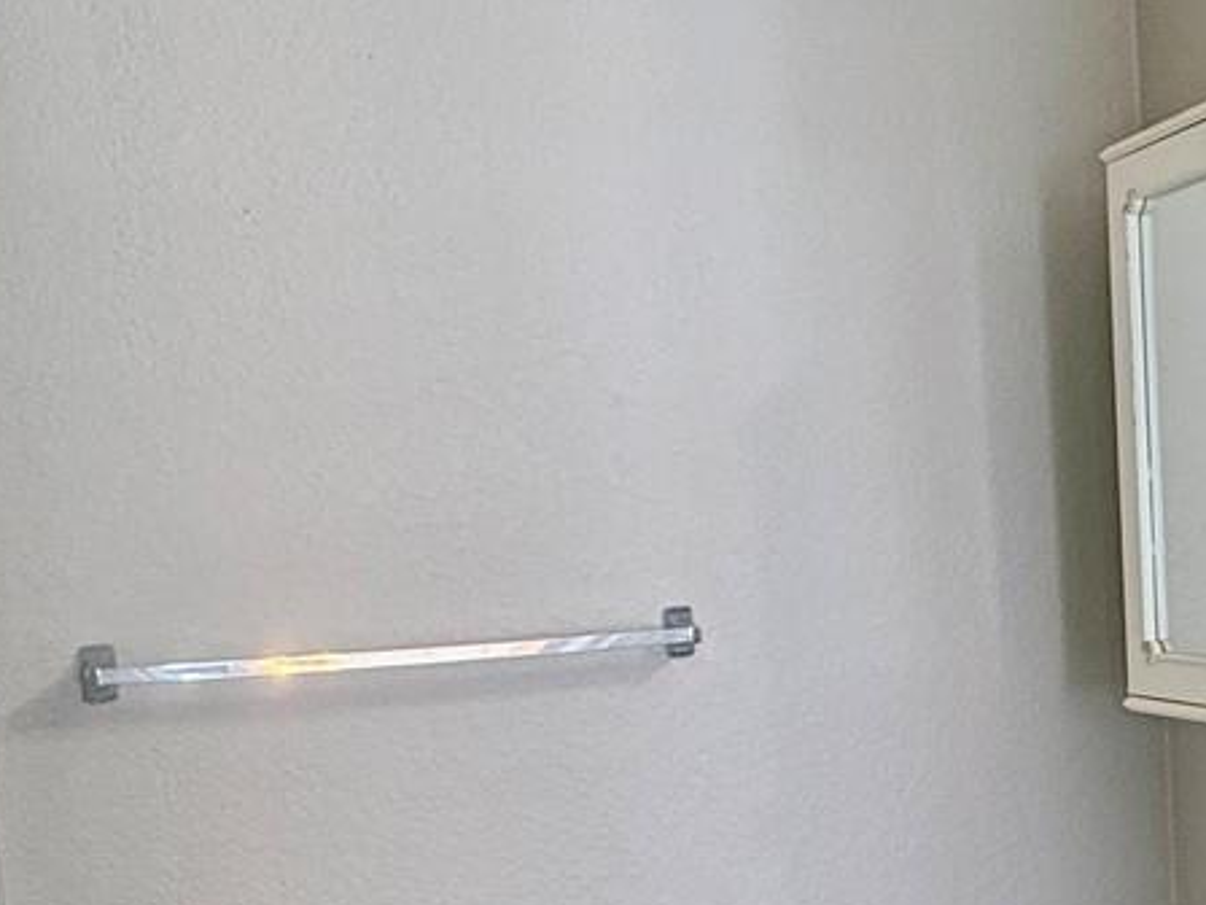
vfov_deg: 28.6
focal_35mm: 50
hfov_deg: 37.2
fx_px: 1742
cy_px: 706
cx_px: 910
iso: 64
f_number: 2.2
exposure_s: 1/40
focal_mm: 2.22
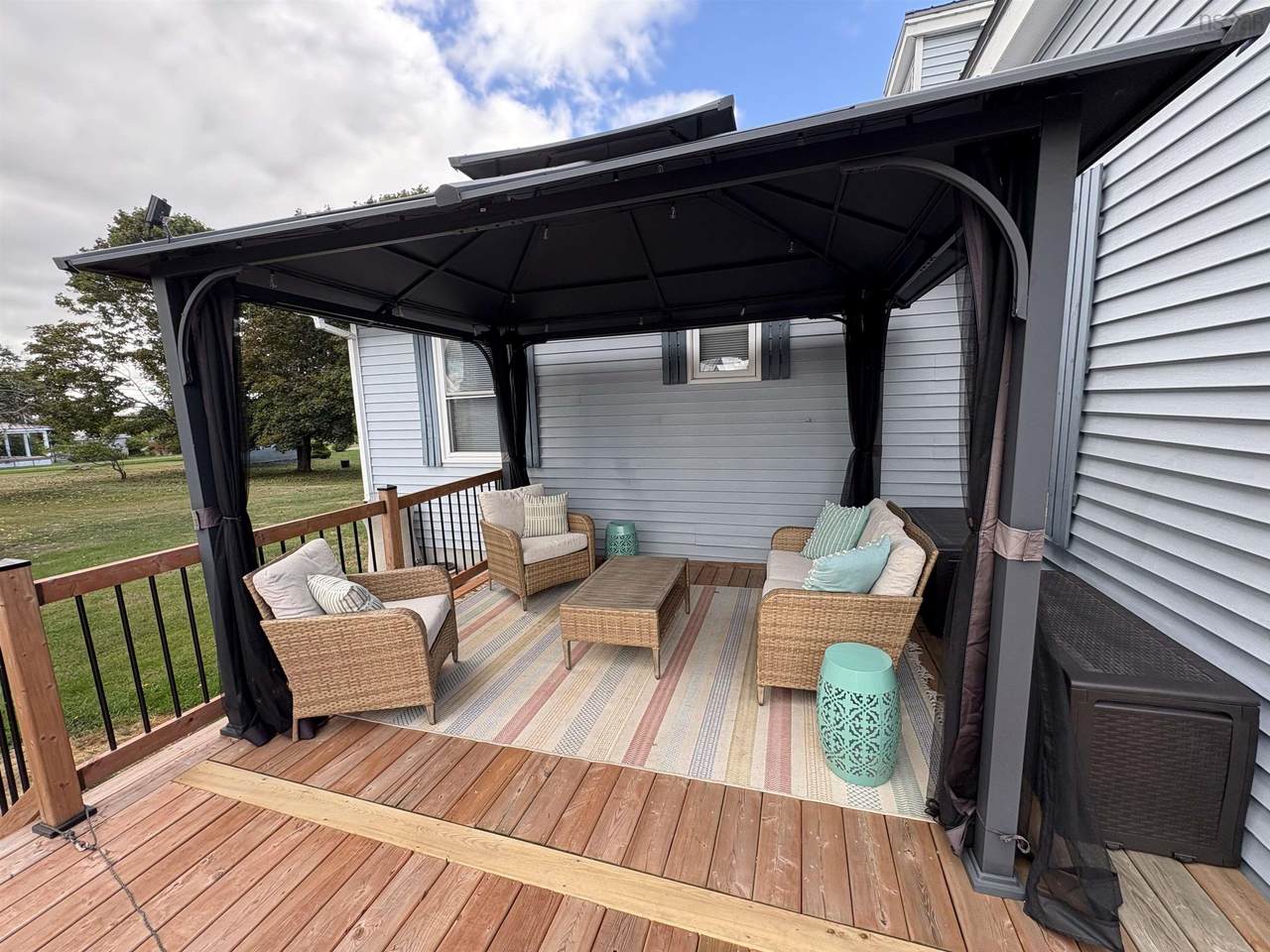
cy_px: 476
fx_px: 514
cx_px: 635
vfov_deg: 85.7
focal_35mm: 14
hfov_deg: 102.1
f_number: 2.2
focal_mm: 2.22
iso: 40
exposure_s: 1/214
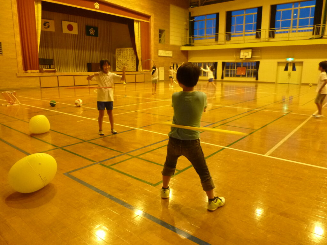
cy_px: 122
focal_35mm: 25
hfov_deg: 69.4
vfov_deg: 54.9
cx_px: 164
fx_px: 236
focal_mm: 4.5
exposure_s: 1/30
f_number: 2.8
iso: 400
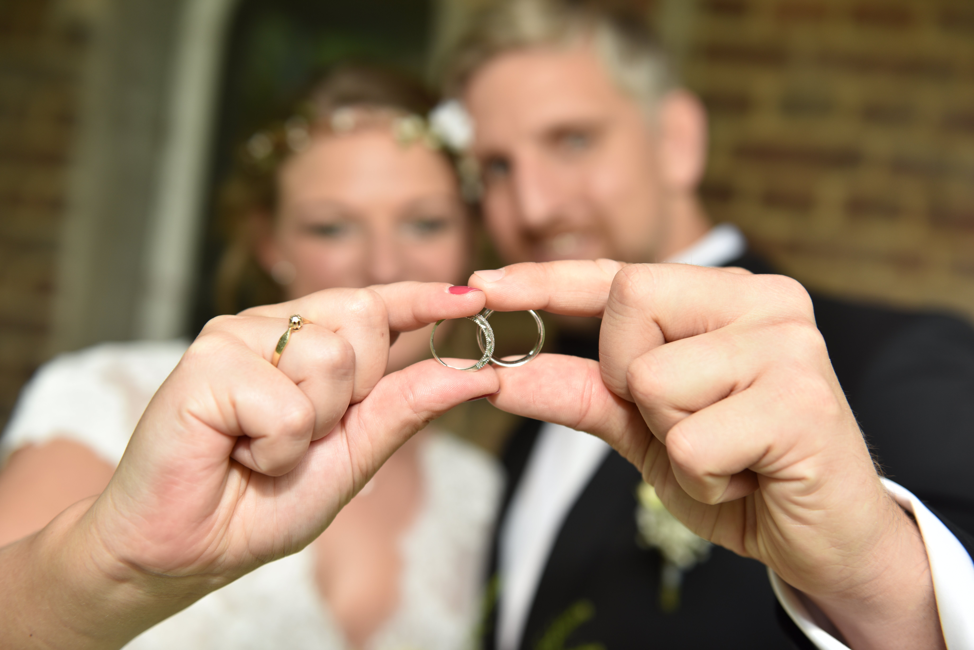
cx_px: 487
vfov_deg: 31.9
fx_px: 1137
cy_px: 325
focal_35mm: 42
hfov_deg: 46.4
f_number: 3.2
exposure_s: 1/125
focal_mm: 42
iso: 125
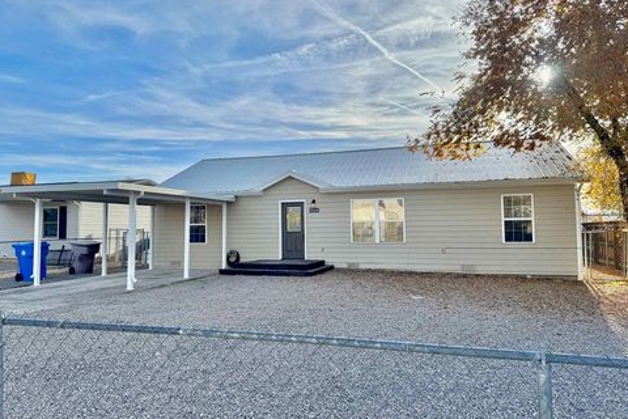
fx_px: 454
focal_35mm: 26
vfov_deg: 49.5
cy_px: 198
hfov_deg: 69.4
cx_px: 304
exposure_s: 1/6410
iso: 80
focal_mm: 6.76
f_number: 1.78
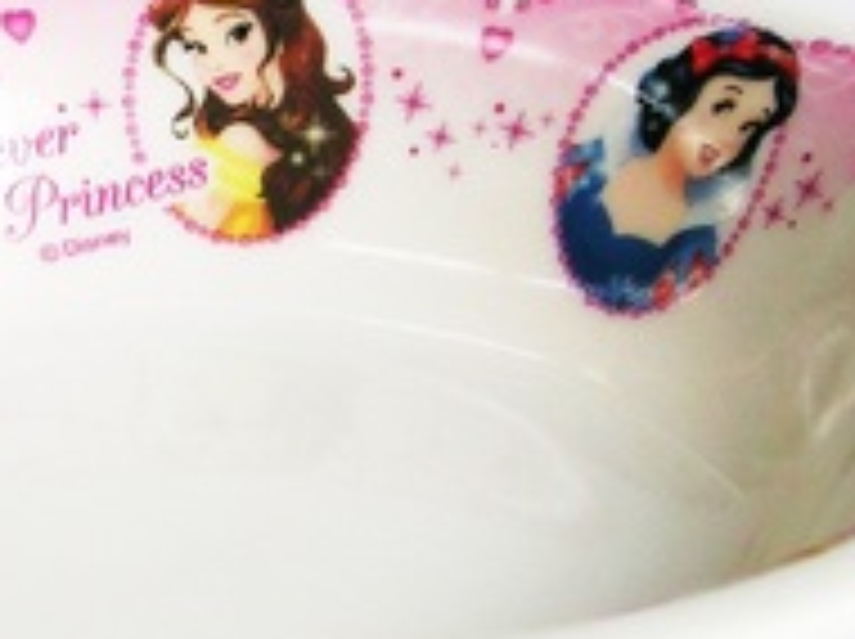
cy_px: 396
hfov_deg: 12.8
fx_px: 3799
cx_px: 162
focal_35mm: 154
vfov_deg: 9.6
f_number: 3.5
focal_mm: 9.3
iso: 50
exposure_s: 1/65.6
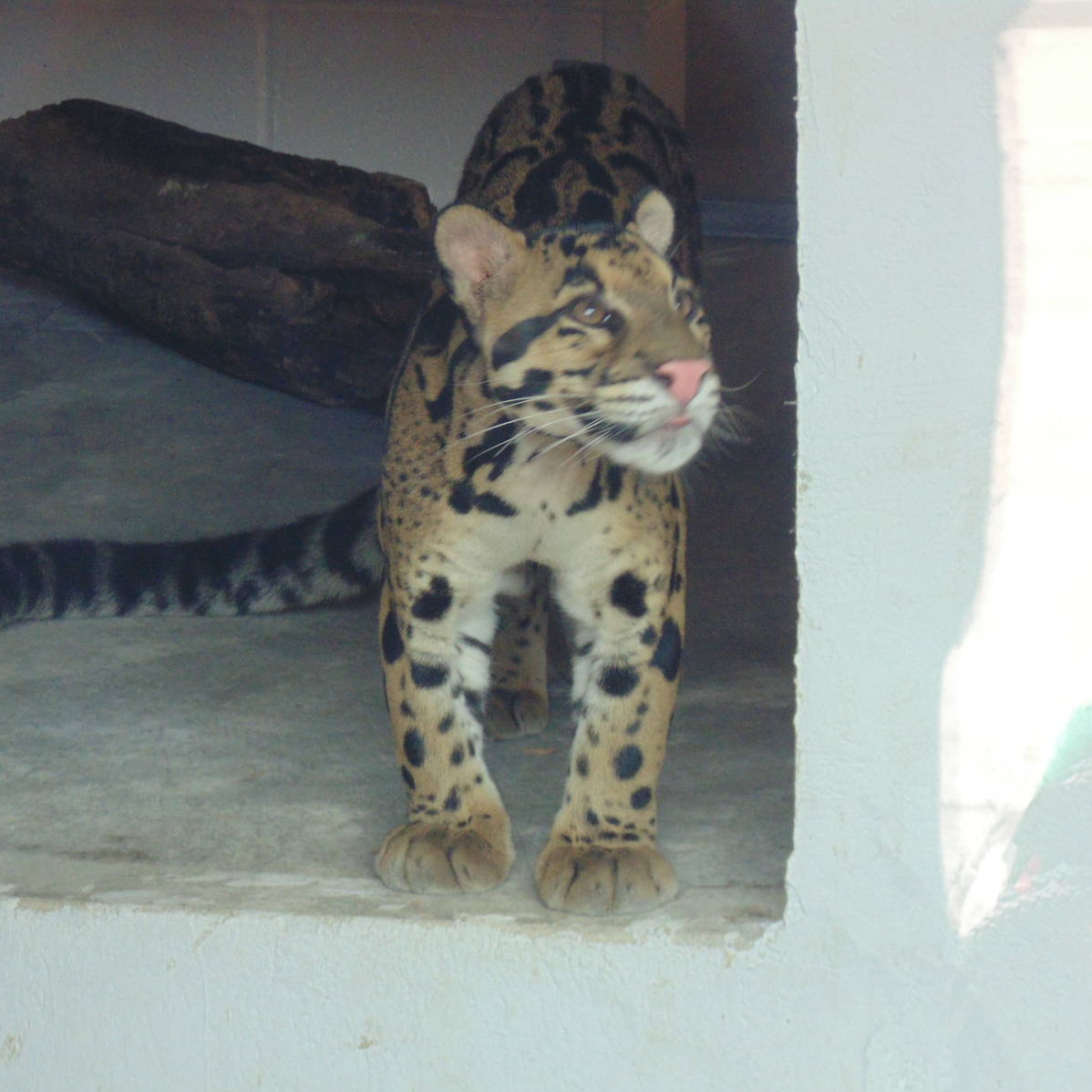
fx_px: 6531
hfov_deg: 9.6
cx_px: 532
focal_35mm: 183
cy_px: 546
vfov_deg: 9.6
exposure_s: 1/30
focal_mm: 27.8
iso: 200
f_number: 5.2
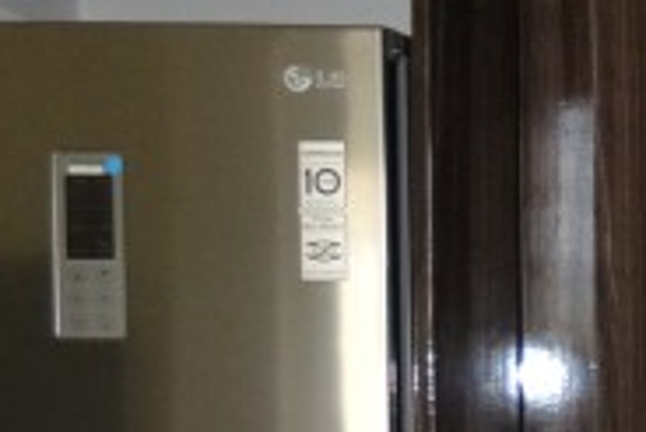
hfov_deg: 9.9
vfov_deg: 7.9
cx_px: 1787
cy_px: 773
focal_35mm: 169
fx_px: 3035
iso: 1100
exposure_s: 1/60
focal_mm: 18
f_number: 3.5
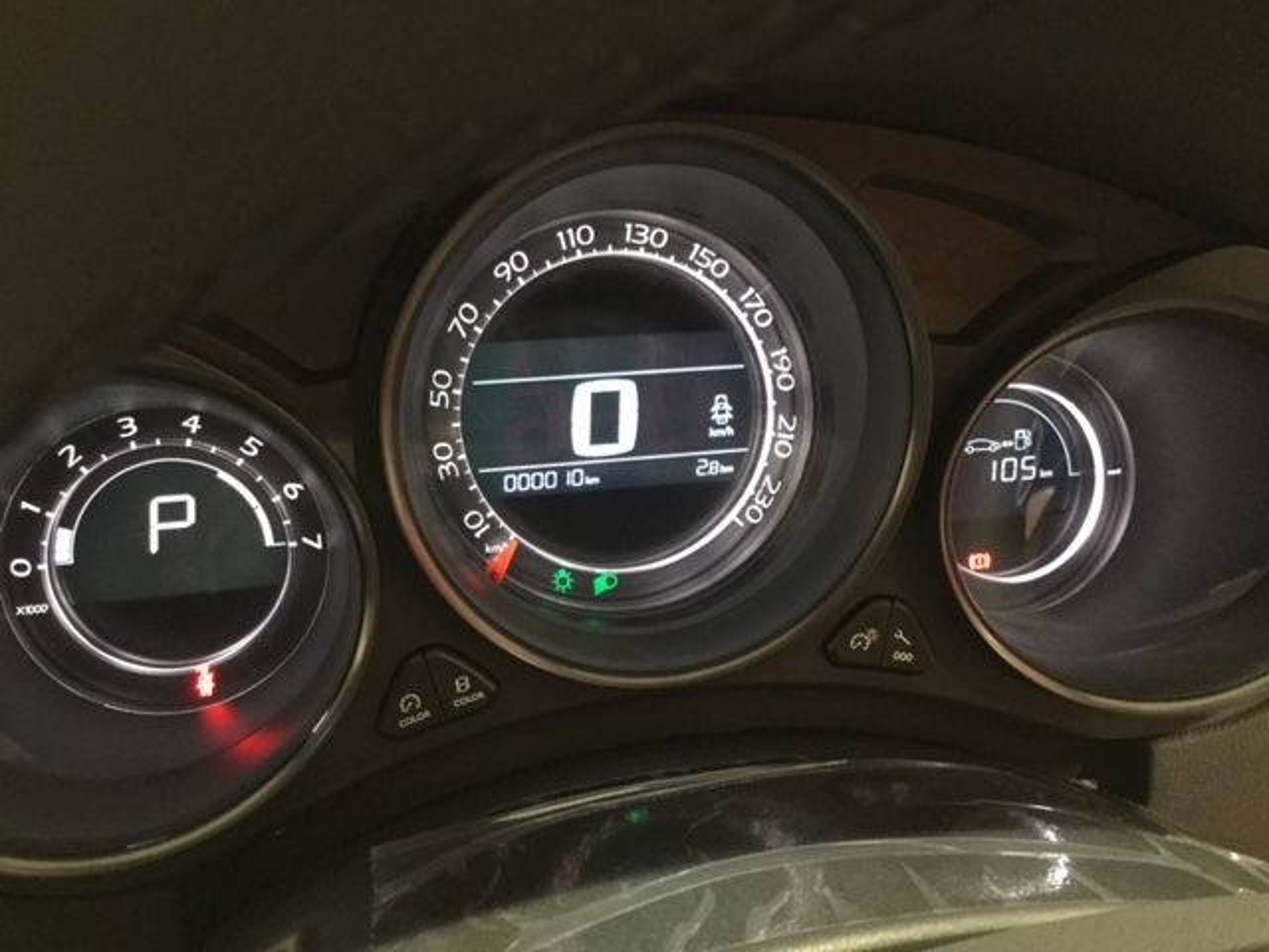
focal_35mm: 31
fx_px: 1136
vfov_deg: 45.4
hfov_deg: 58.4
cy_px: 476
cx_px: 634
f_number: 2.4
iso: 400
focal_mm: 3.3
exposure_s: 1/15
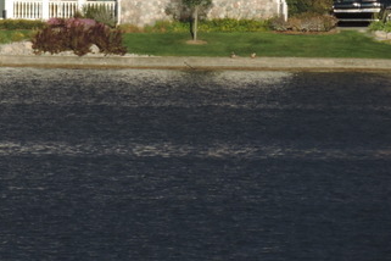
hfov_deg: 2.3
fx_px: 9861
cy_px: -85
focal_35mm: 908
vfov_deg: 1.5
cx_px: -66
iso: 80
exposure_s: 1/500
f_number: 4.8
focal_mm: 62.4
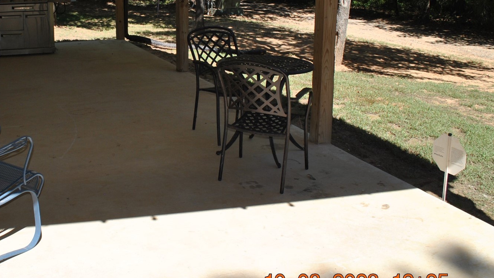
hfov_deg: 46.2
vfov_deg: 27.3
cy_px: 68
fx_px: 563
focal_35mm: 43
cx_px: 145
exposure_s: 1/200
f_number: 8
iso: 100
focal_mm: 18
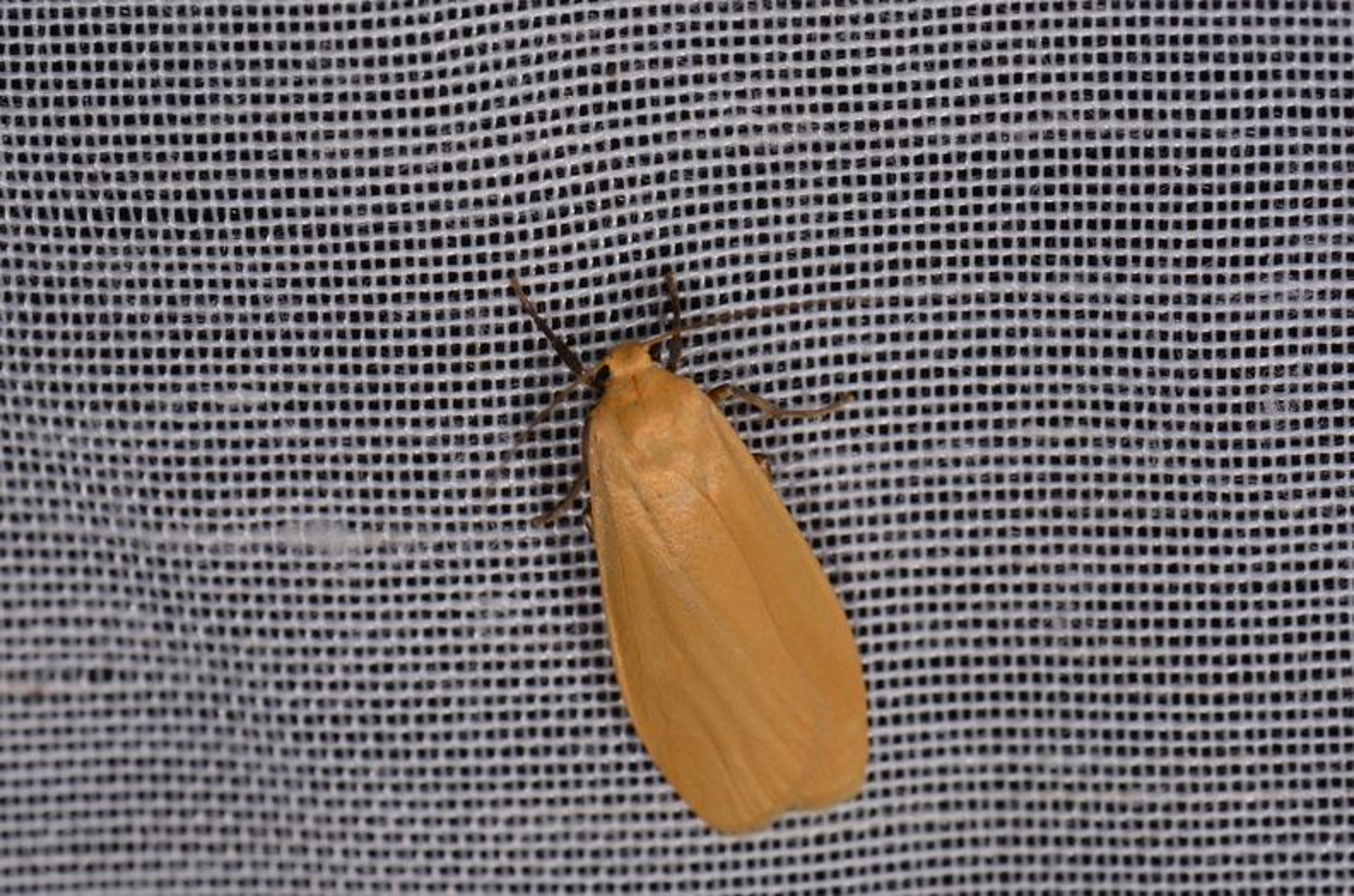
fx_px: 4784
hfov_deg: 16.1
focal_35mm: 128
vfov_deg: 10.7
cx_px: 677
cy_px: 448
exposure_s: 1/60
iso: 100
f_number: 22
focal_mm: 85
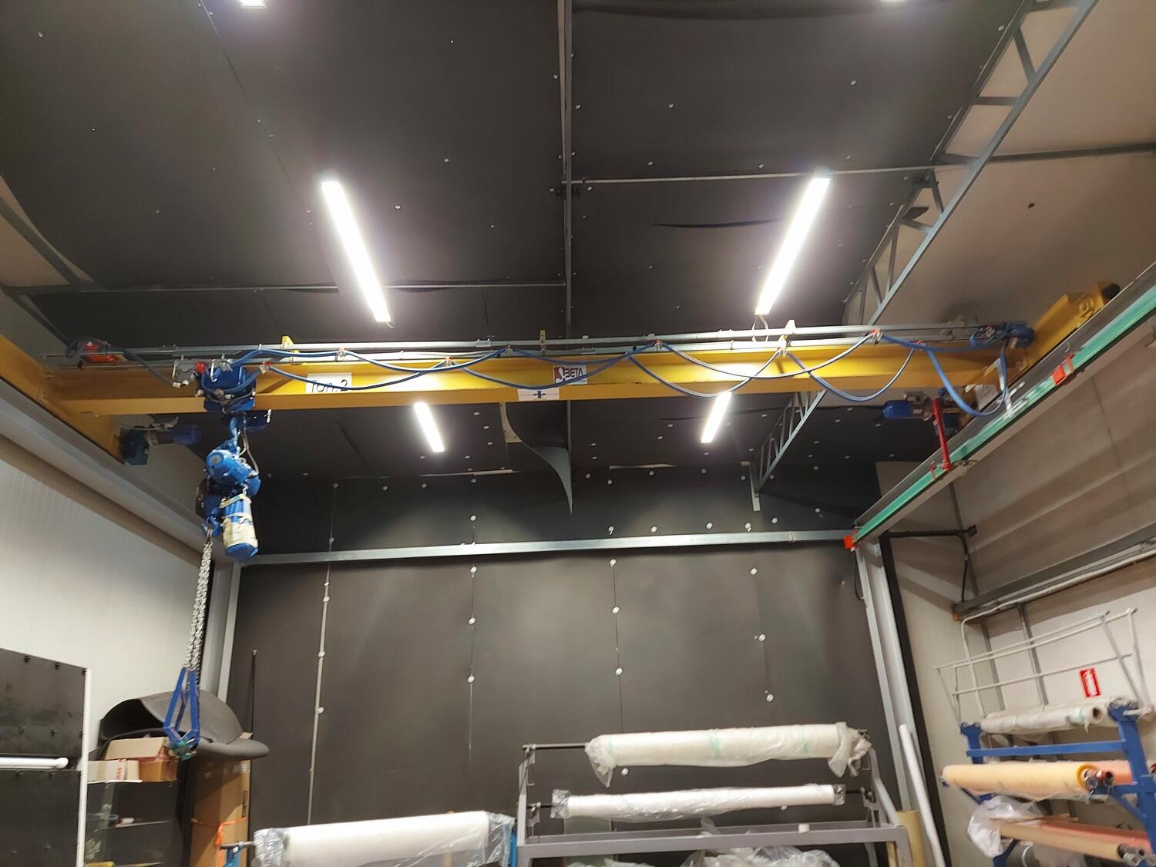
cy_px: 434
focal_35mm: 24
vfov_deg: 56.8
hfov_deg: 71.6
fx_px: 801
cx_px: 578
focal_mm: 5.23
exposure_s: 1/25
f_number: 1.8
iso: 250
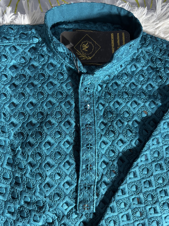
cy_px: 113
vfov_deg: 71.6
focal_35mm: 24
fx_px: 156
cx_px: 84
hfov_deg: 56.8
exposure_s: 1/100
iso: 125
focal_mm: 6.76
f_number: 1.78
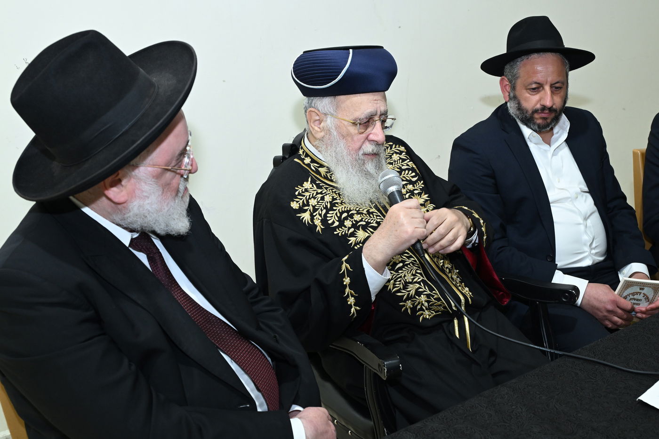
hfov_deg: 48.5
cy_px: 220
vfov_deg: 33.4
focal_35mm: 40
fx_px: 732
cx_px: 330
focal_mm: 40
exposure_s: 1/125
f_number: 6.3
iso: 1250
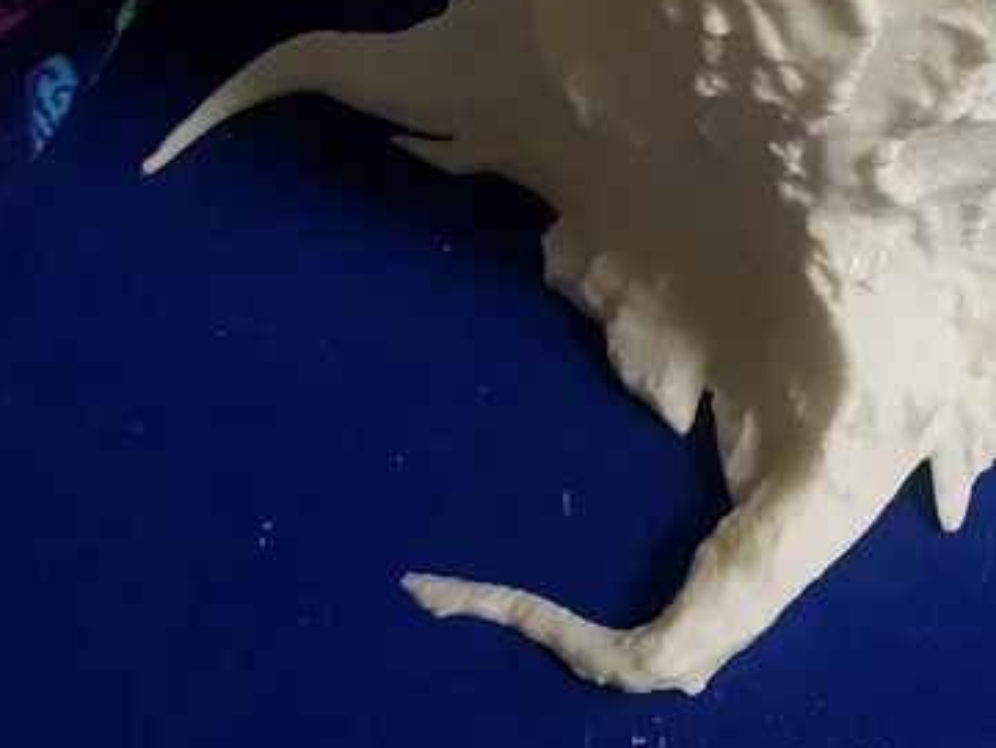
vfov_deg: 23.3
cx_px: 873
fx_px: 1727
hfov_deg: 30.9
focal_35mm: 60
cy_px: -12
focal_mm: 4.2
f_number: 1.7
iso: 200
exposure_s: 1/33
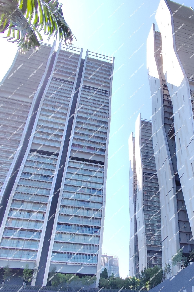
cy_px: 151
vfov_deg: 63.7
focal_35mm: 29
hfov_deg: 42.7
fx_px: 234
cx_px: 158
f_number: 2.2
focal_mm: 1.65
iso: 50
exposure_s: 1/612
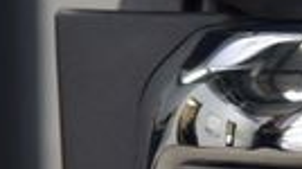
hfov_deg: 4.1
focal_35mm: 525
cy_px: 348
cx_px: 512
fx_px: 4199
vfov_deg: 2.3
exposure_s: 1/30
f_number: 7.1
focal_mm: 70
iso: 720
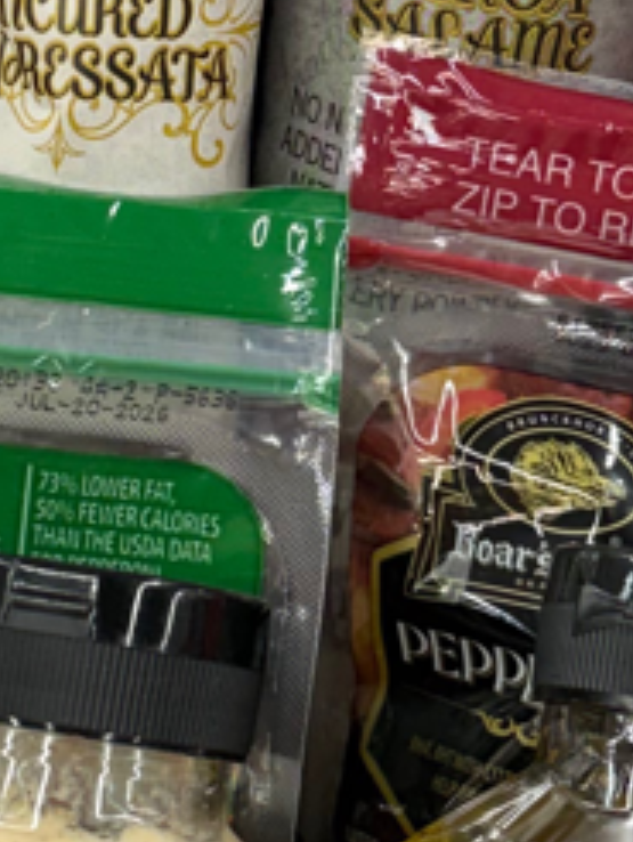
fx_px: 2848
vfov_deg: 16.7
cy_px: 212
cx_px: 120
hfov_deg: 12.6
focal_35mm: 117
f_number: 1.78
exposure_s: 1/120
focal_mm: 6.76
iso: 200
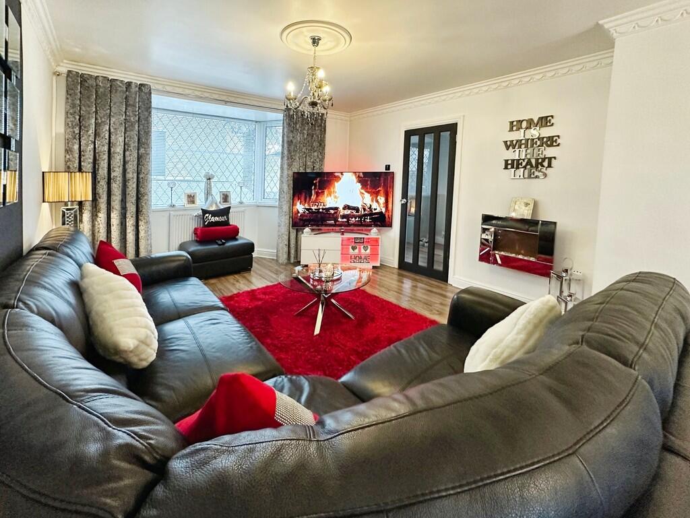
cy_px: 259
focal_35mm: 14
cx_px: 345
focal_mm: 2.22
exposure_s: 1/60
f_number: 2.2
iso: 400
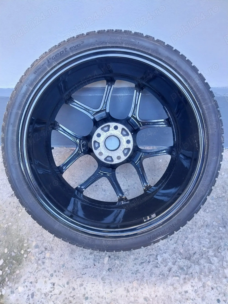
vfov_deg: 67.3
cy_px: 152
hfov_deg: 53.0
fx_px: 228
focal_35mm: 26
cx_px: 114
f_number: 1.8
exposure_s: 1/50
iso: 125
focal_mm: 4
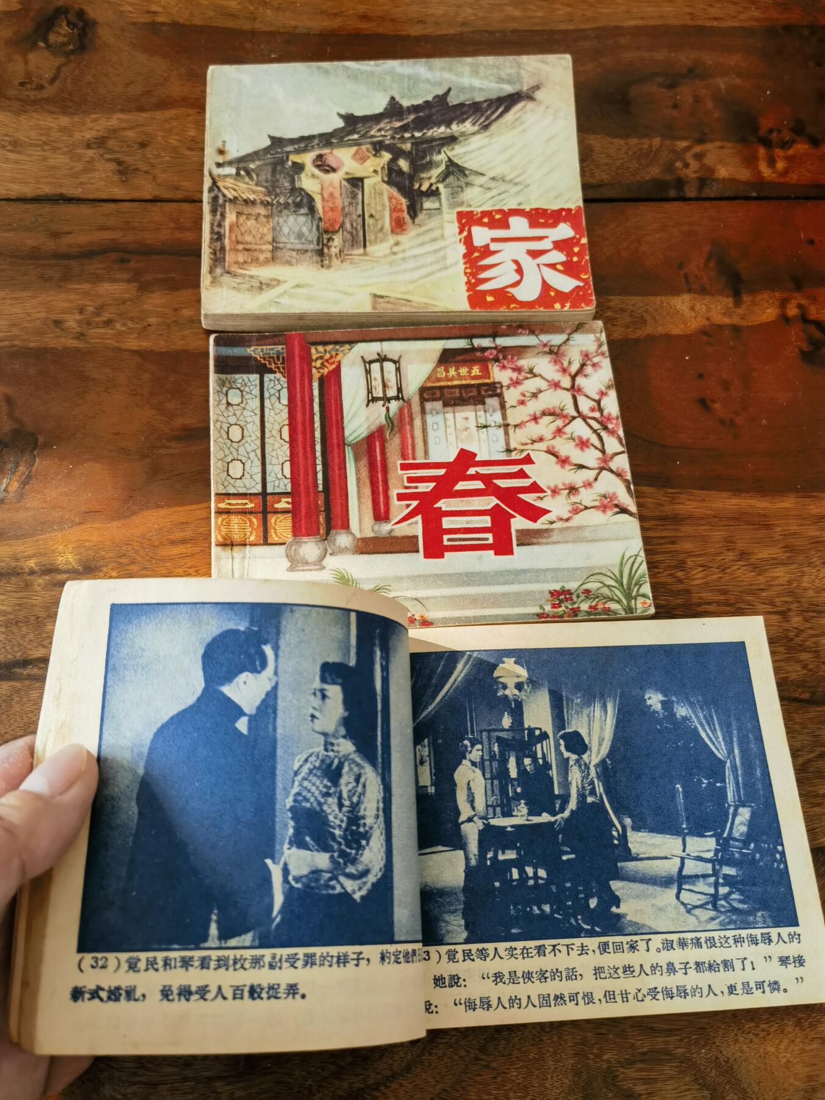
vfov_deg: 60.0
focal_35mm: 30
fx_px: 953
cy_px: 550
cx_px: 412
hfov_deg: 46.8
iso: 100
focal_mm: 6.67
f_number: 1.9
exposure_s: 1/120
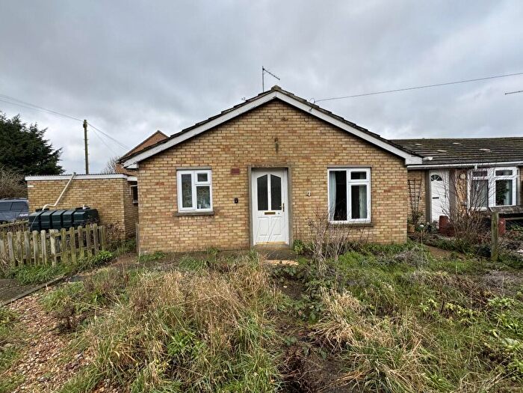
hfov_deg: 102.1
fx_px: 212
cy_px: 196
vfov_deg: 85.7
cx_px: 262
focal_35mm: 14
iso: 40
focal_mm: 2.22
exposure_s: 1/253
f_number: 2.2
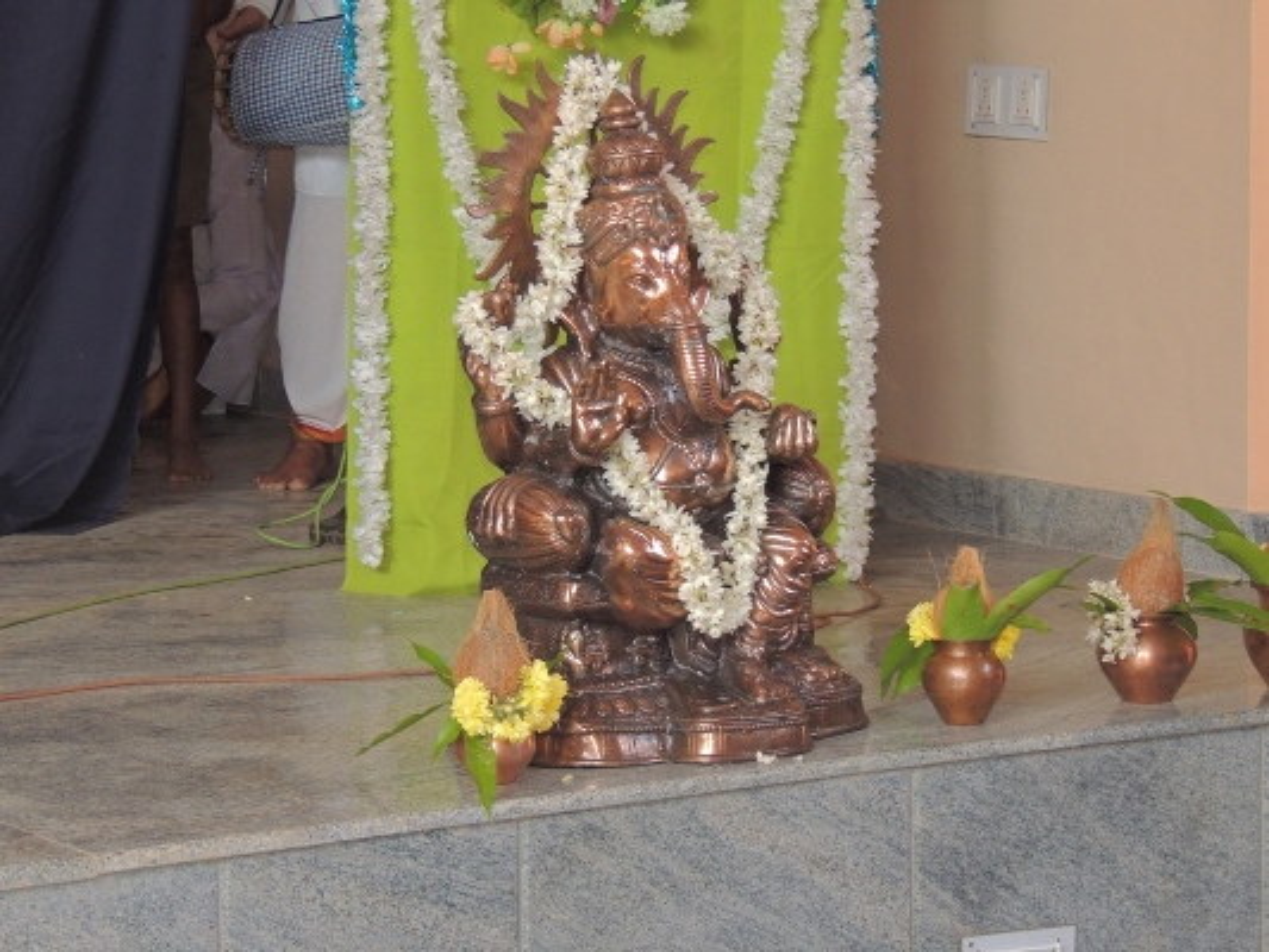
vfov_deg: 12.4
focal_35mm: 120
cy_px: 476
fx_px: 4400
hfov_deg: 16.4
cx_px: 634
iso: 400
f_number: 4.2
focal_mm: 21.4
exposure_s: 1/100
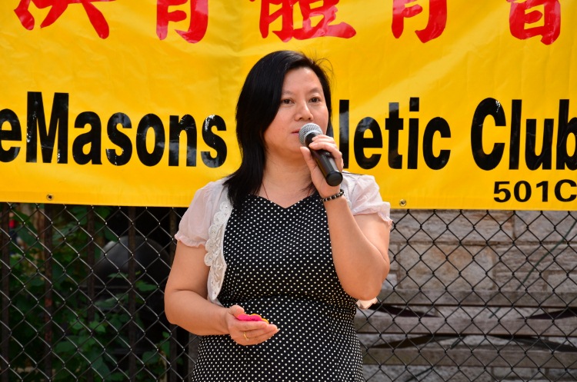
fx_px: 2208
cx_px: 288
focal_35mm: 138
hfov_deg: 14.9
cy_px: 191
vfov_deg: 9.9
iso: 100
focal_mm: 92
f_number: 10
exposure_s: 1/60
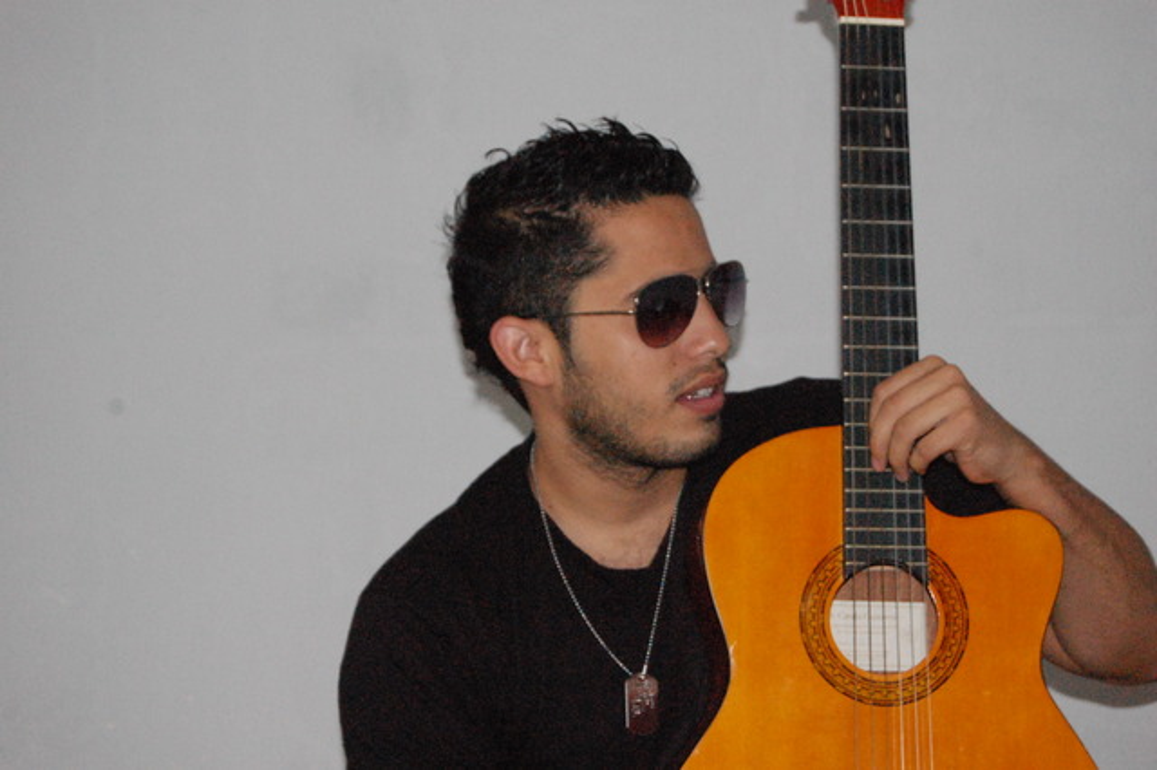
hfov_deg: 24.6
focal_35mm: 82
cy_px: 385
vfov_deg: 16.5
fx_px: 2650
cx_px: 578
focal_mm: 55
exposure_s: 1/60
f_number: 5.6
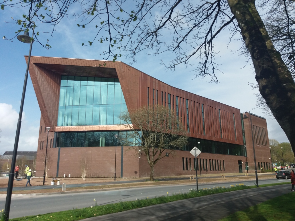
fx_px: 239
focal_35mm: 28
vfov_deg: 49.8
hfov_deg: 63.4
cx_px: 148
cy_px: 110
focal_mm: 3.7
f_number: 1.9
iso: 64
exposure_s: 1/1561
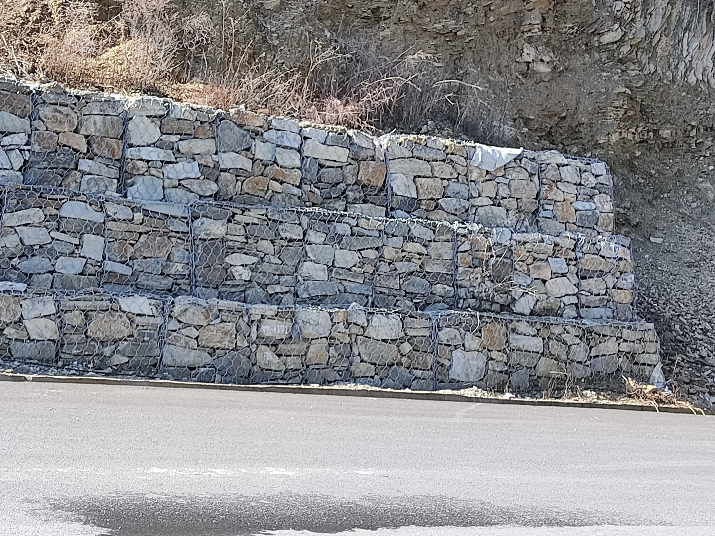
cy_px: 268
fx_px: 537
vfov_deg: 53.1
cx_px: 358
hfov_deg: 67.3
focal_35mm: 26
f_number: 1.79
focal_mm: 4.74
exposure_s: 1/250
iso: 100
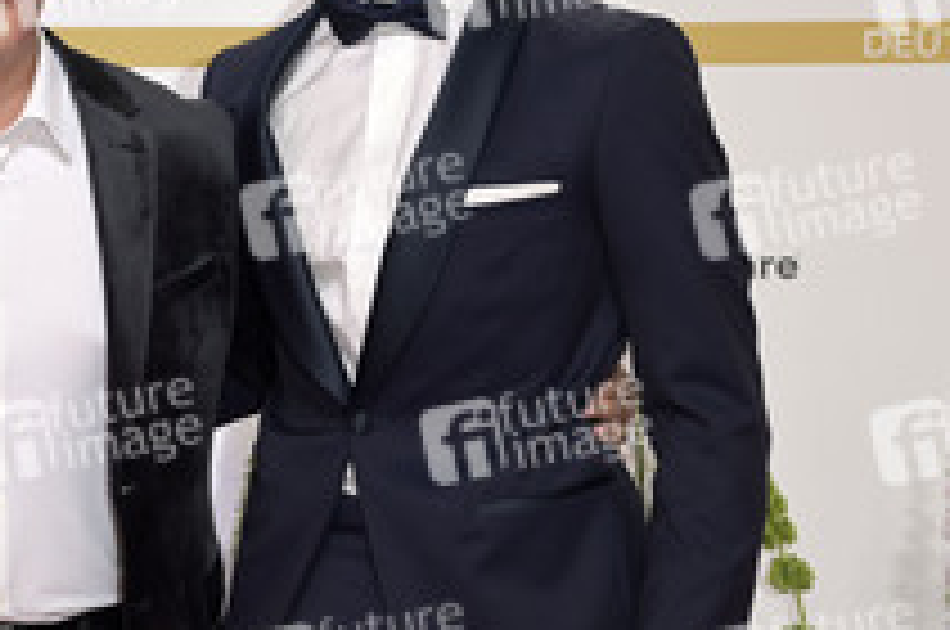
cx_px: -34
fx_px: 3662
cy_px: 320
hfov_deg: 14.5
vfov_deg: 9.8
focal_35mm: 139
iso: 640
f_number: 5
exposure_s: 1/250
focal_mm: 65
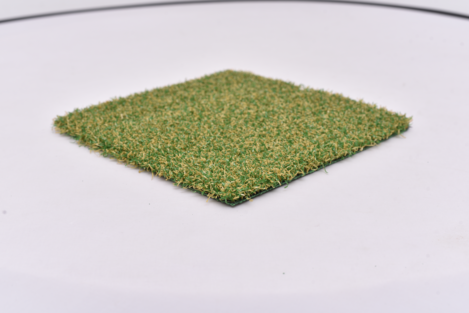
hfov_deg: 39.6
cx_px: 234
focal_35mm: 50
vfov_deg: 27.0
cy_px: 156
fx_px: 652
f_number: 8
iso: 100
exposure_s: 1/100
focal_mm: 50
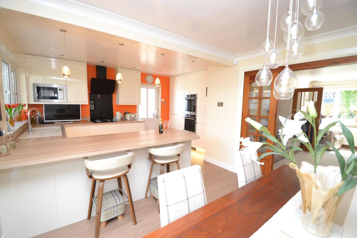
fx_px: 149
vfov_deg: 77.3
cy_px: 119
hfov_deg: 100.4
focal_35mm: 15
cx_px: 178
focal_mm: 10
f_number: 4
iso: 400
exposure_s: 1/60
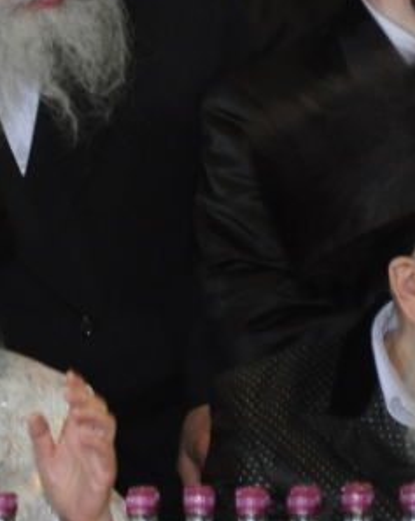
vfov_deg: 1.3
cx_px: -60
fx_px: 22373
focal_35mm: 1455
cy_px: 339
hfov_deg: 1.1
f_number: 5.6
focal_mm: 300
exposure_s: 1/160
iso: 1000
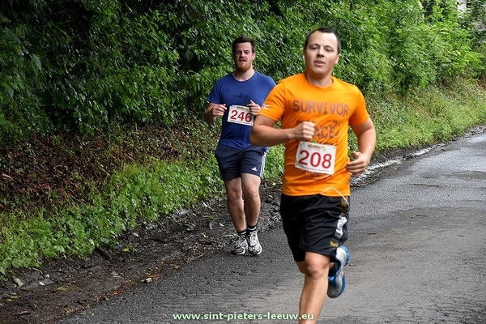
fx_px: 2126
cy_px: 162
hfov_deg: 13.0
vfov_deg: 8.7
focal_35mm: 158
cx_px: 243
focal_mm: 105
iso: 1000
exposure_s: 1/500
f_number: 5.6
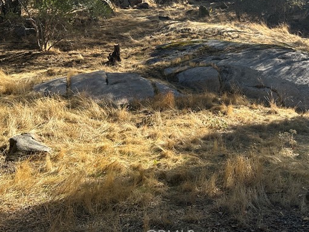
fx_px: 428
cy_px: 12
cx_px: 218
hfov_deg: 39.0
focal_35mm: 48
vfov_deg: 28.8
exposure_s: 1/2110
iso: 80
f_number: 1.78
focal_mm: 6.86
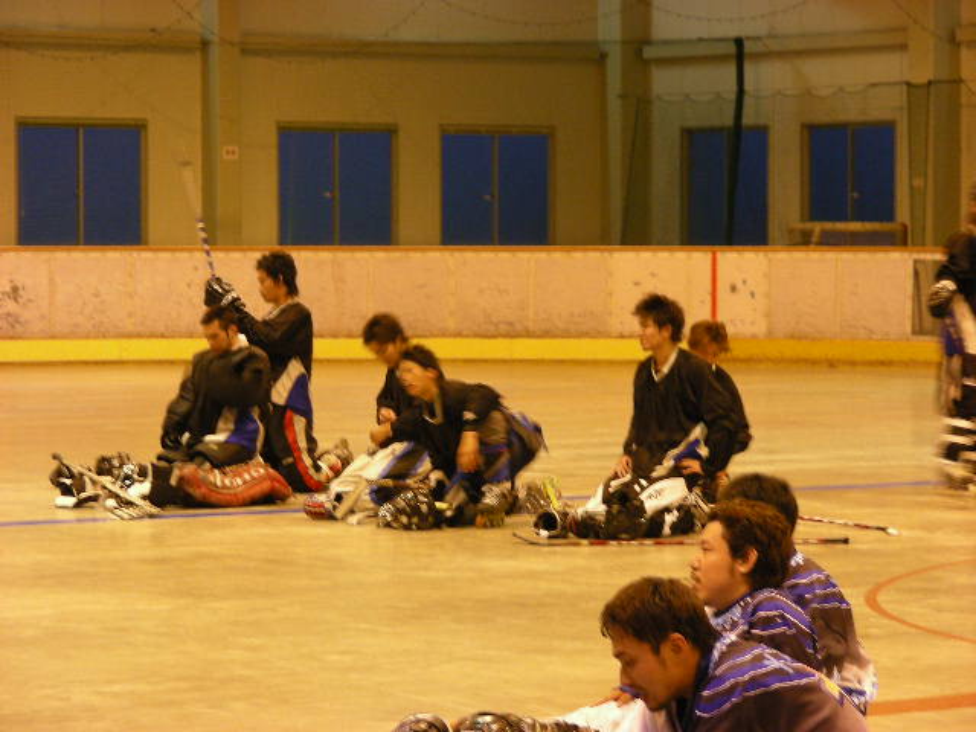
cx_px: 488
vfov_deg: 10.0
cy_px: 366
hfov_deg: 13.3
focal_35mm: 148
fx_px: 4173
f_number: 3.5
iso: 202
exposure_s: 1/15
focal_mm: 24.7
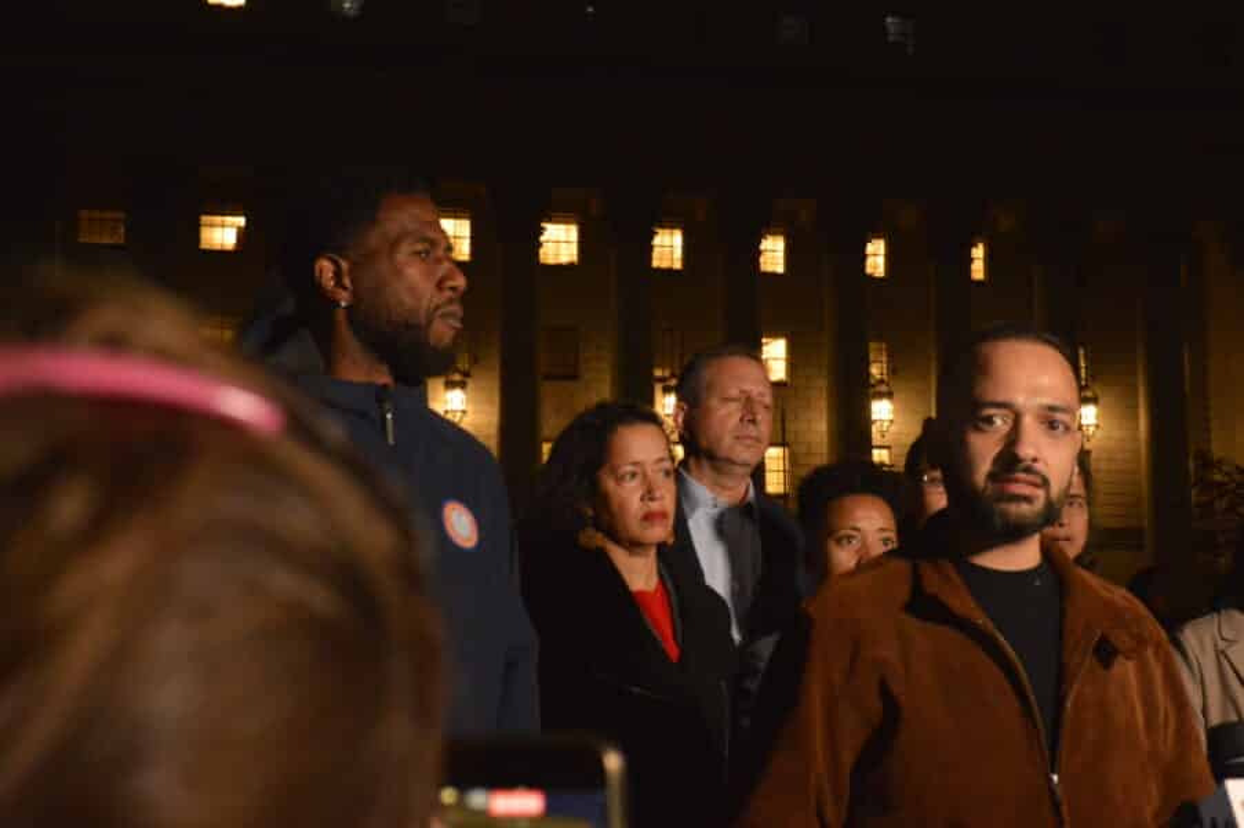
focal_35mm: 57
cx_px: 622
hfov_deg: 35.1
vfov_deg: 23.7
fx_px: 1968
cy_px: 414
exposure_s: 1/40
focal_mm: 38
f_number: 7.1
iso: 3200
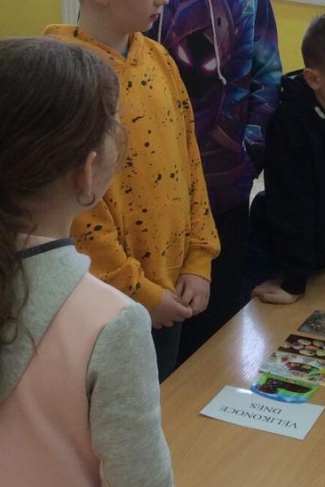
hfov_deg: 16.3
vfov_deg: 25.0
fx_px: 1097
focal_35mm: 81
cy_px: 197
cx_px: 371
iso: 40
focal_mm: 3.3
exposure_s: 1/50
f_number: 2.4
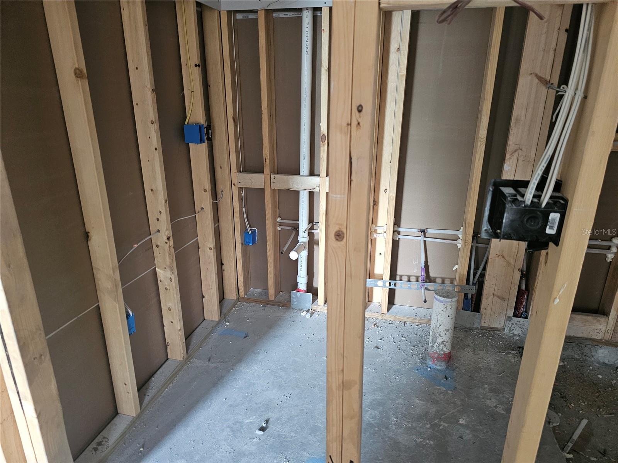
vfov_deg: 58.9
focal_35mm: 23
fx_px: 411
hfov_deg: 73.9
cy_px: 232
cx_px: 309
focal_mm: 6.3
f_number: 1.7
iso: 640
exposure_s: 1/40
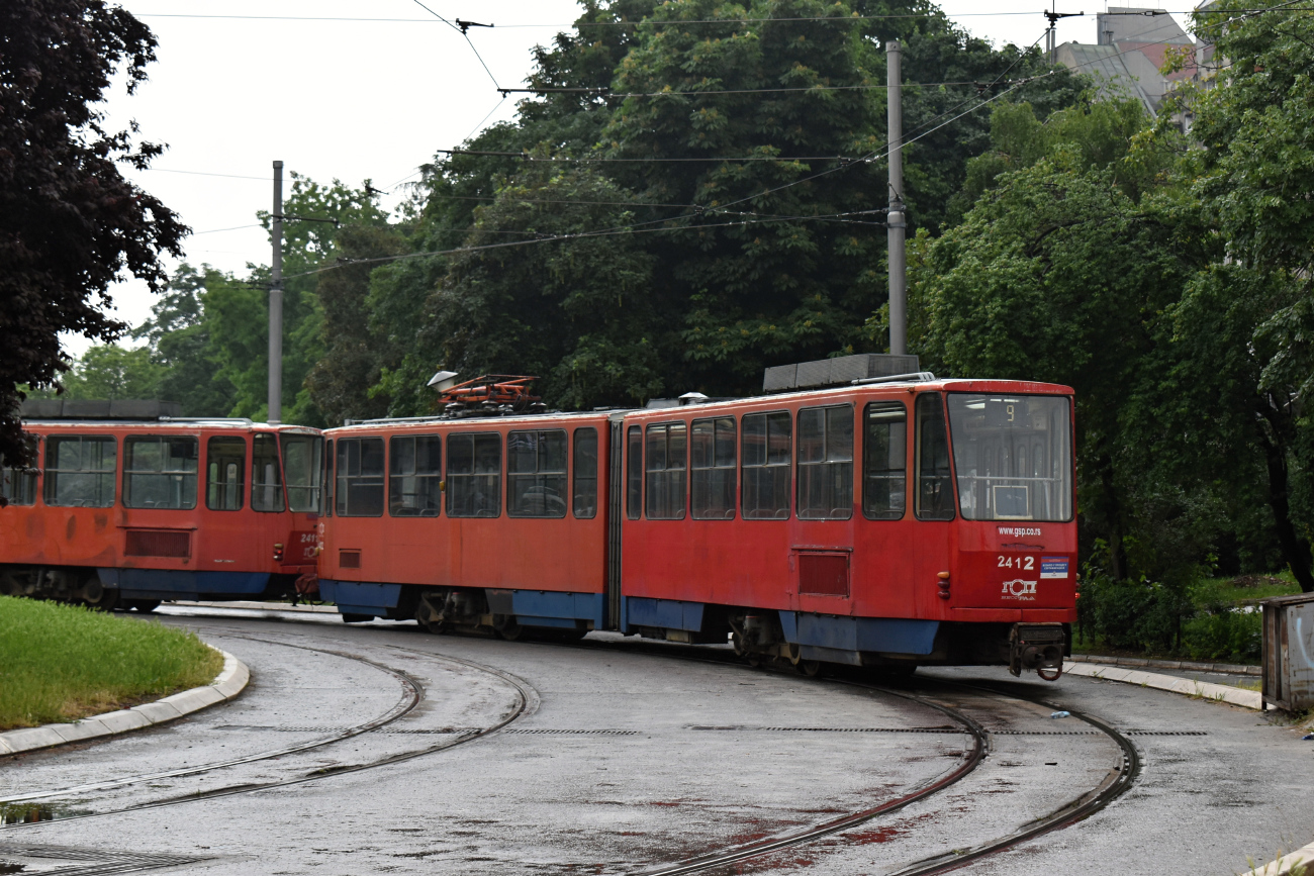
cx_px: 657
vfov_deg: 18.9
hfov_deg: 28.1
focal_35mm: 72
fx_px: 2628
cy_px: 438
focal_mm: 48
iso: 400
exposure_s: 1/250
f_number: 8
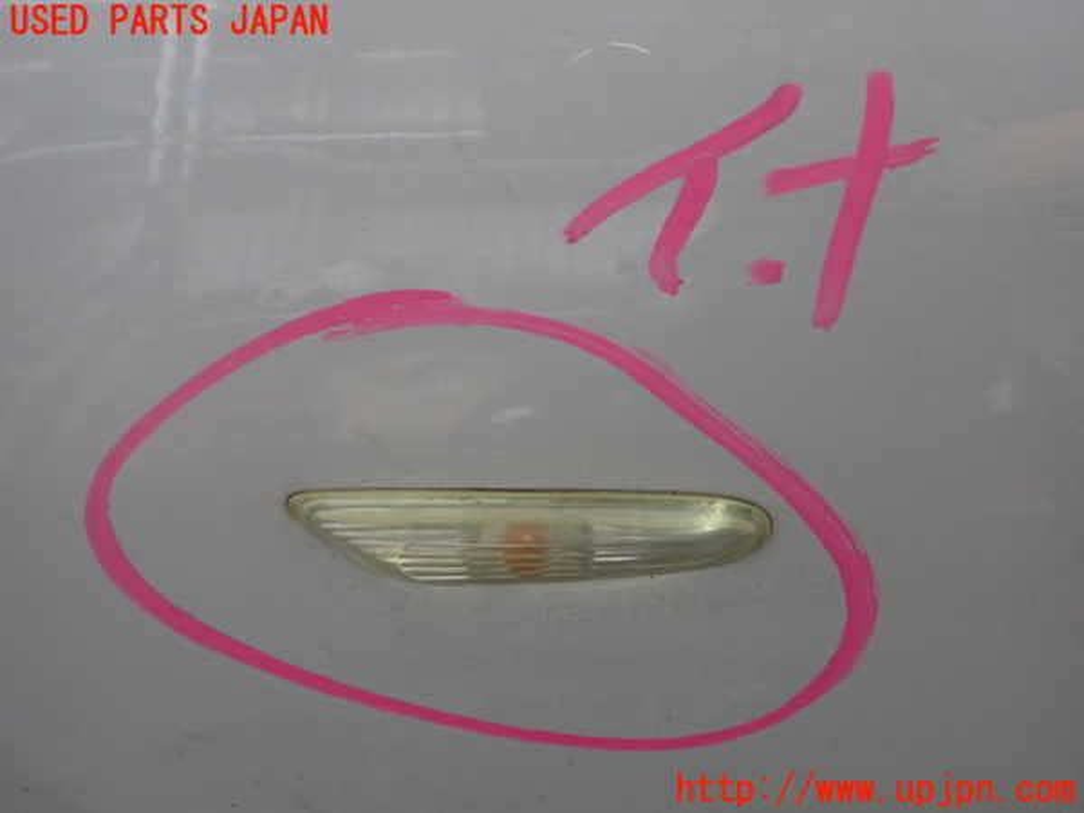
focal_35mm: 30
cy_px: 406
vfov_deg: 46.8
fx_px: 939
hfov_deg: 60.0
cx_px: 542
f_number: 2.3
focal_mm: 5.4
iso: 640
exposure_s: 1/250
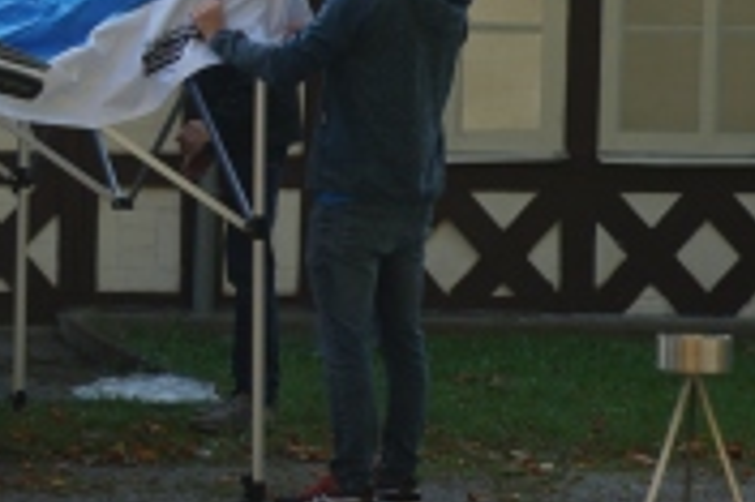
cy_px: 43
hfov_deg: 7.3
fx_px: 5846
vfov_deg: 4.9
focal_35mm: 279
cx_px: -296
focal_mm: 70
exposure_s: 1/320
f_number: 2.8
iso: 100
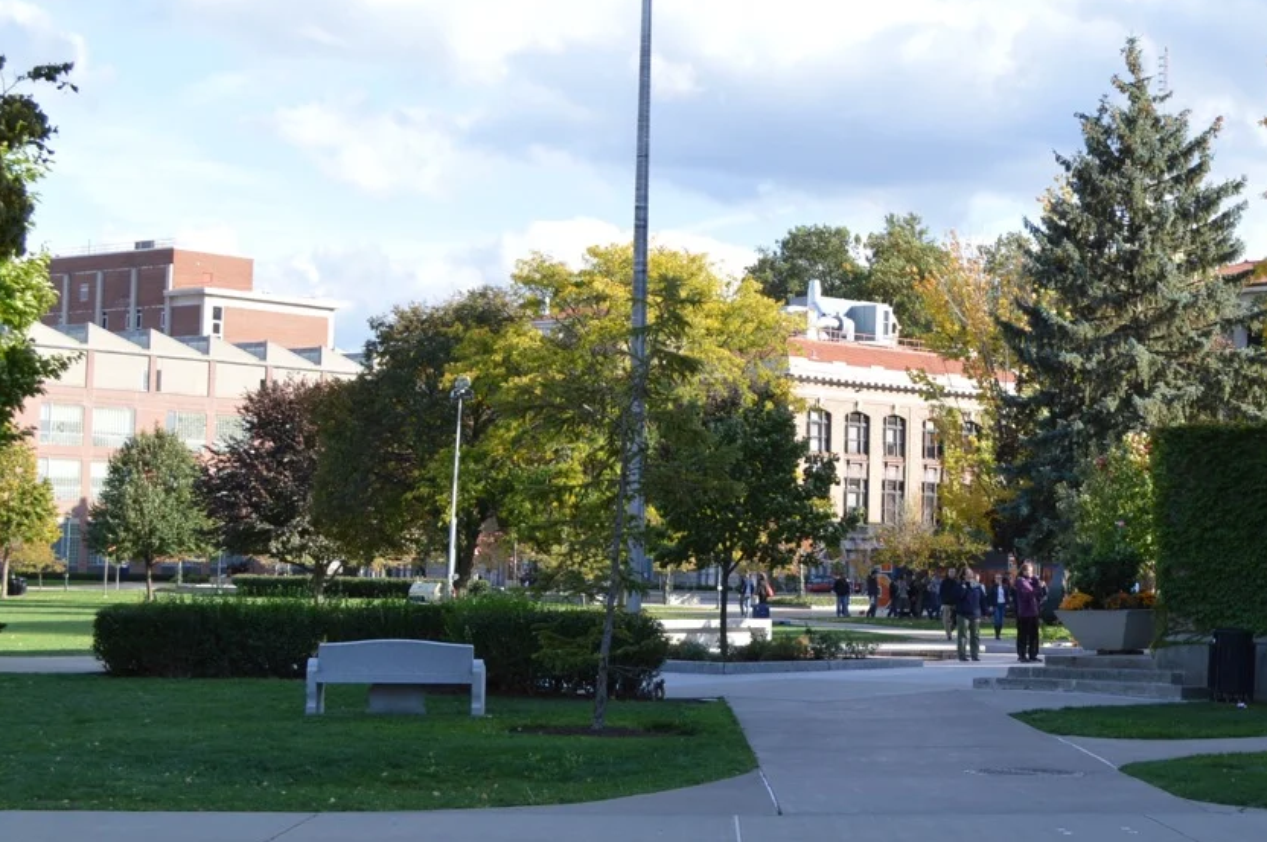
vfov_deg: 18.1
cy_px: 343
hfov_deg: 26.3
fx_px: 2637
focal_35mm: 75
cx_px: 1083
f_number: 5.6
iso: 100
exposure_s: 1/125
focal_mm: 26
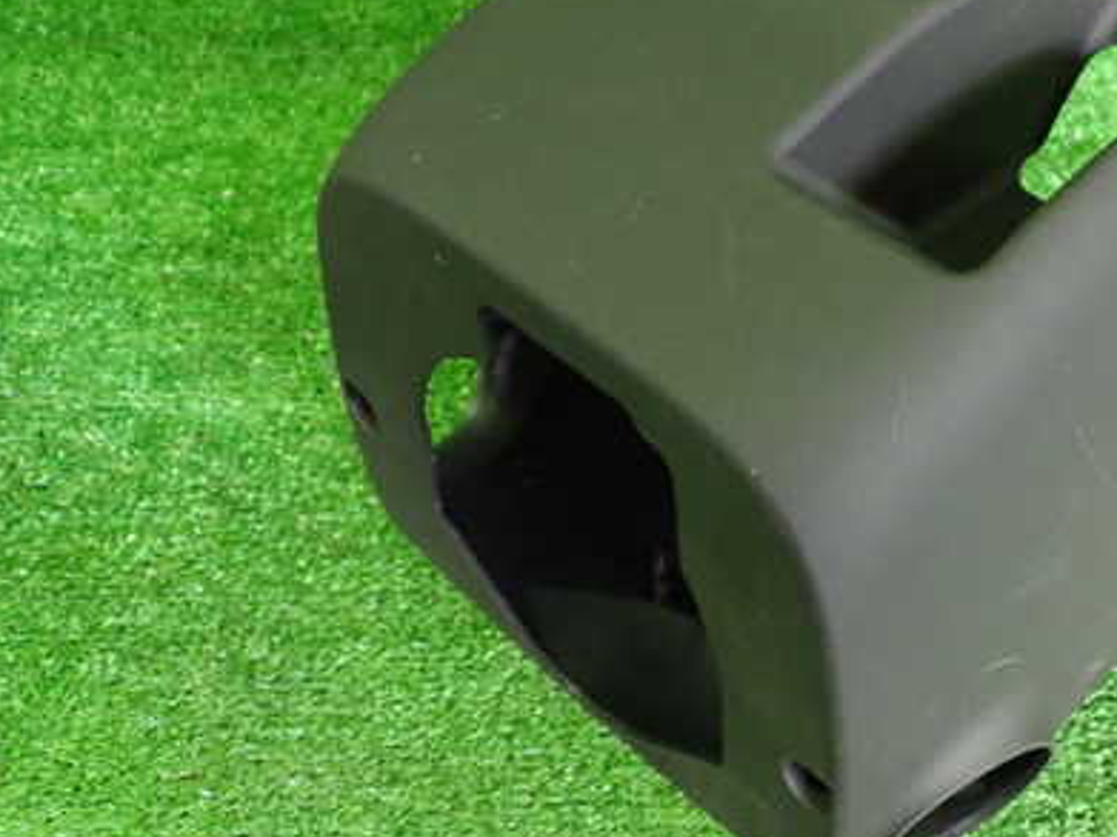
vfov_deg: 31.5
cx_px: 831
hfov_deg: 40.2
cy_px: 377
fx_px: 1484
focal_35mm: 46
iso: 1000
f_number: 2.3
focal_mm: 5.4
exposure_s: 1/40
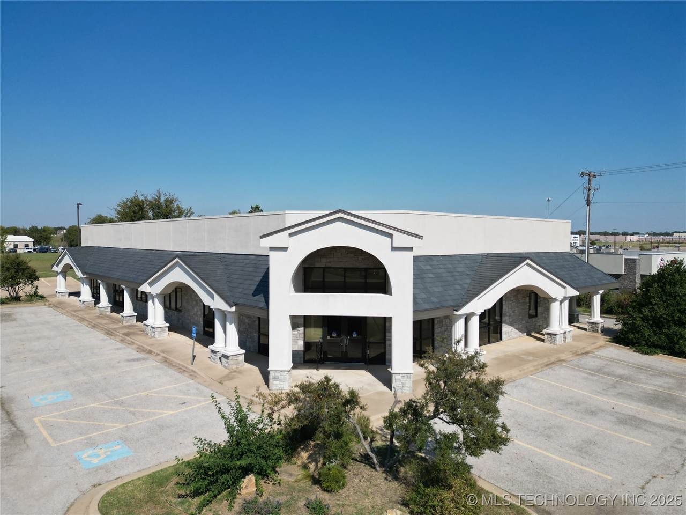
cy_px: 258
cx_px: 343
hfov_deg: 71.6
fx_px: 476
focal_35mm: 24
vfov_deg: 56.8
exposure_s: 1/5000
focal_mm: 6.72
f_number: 1.7
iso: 140
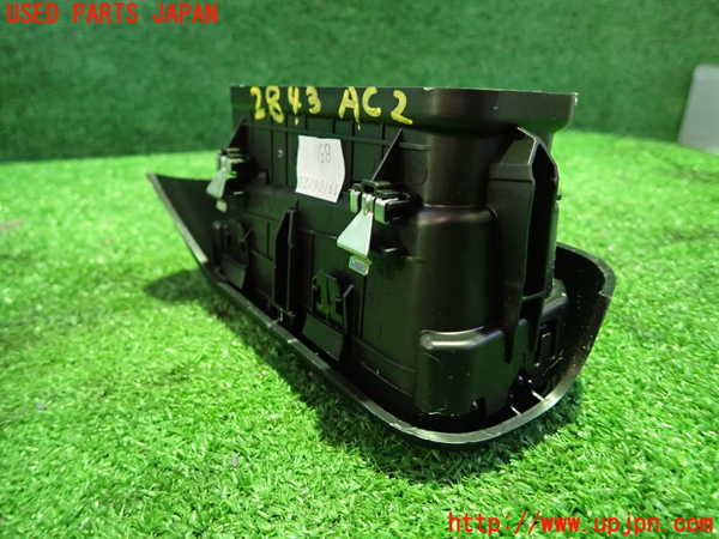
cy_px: 270
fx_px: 519
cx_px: 360
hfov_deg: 69.4
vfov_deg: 54.9
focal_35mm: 25
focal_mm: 4.5
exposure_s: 1/20
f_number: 2
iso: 800
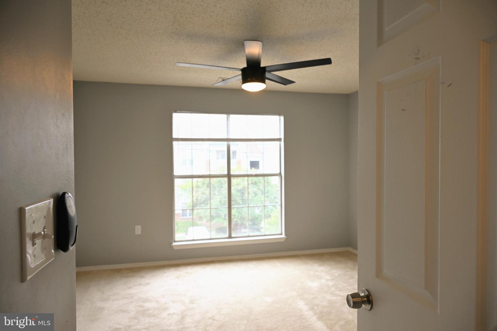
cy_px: 166
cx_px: 248
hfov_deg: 73.7
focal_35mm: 24
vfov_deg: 53.1
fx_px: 331
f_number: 4.5
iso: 90
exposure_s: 1/25
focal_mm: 24
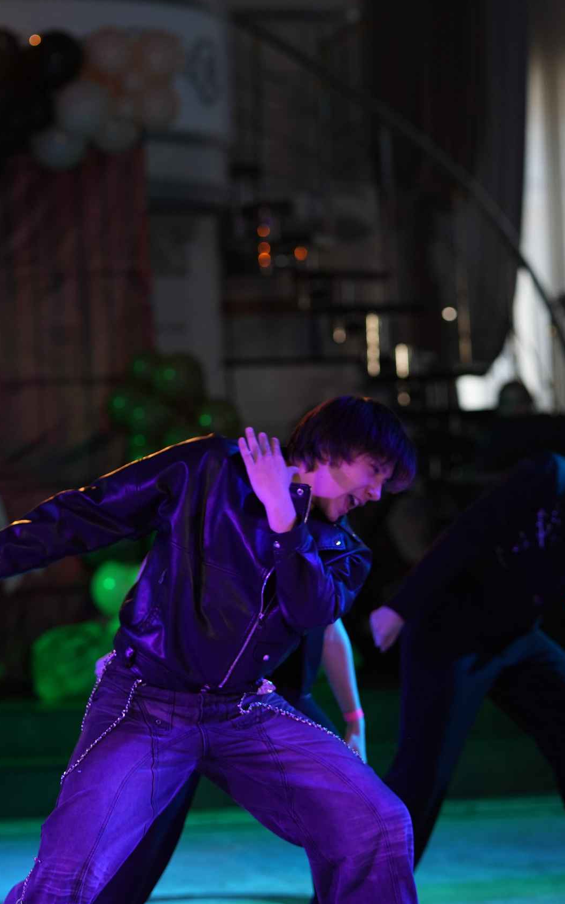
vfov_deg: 15.9
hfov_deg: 10.0
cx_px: 219
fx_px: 3228
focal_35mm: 131
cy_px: 451
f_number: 2.2
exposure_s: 1/400
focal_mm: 85
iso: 800
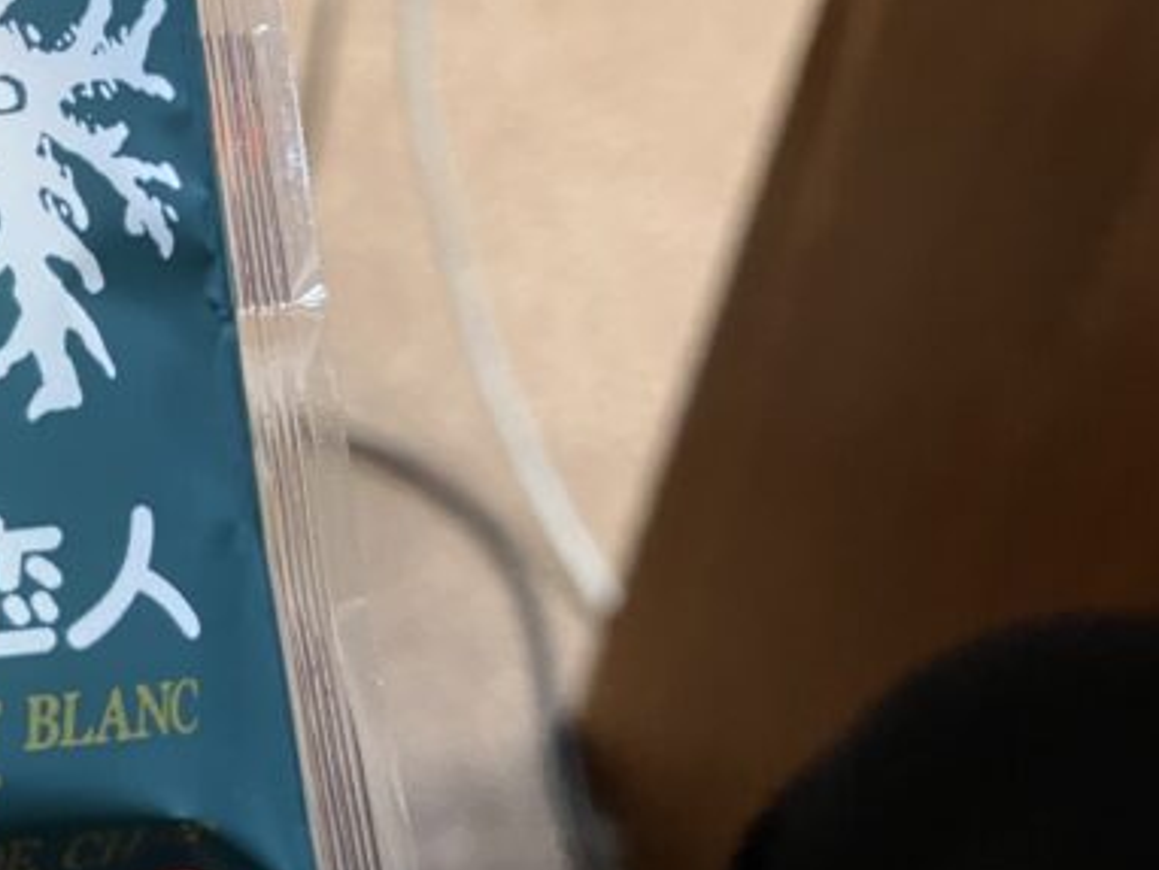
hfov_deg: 22.9
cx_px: -379
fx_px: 2513
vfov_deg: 19.6
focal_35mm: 75
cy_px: 273
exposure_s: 1/60
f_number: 1.8
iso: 160
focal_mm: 3.99
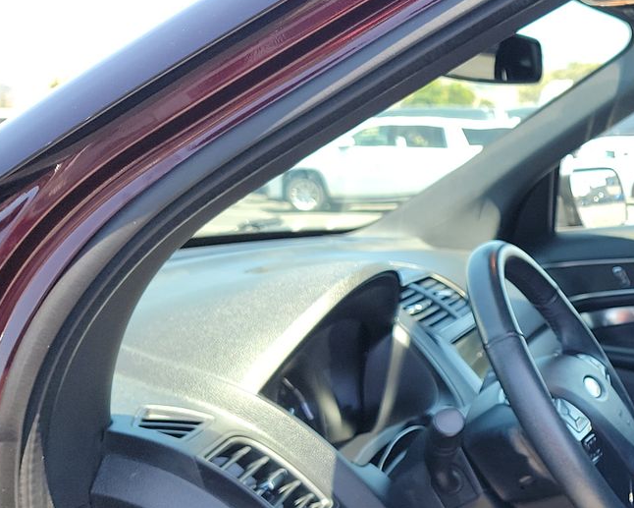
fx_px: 1088
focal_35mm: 58
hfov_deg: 28.4
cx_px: 755
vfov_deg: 25.9
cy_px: 392
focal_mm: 6.7
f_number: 1.8
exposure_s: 1/119
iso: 94
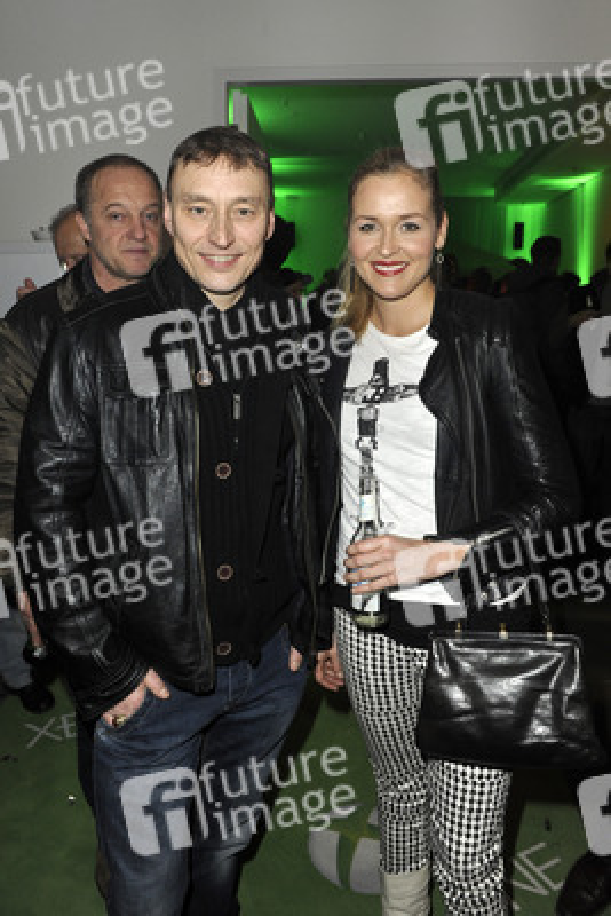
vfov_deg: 73.7
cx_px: 306
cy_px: 458
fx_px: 610
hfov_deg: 53.2
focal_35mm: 24
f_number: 5.6
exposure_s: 1/40
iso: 1000
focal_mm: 24
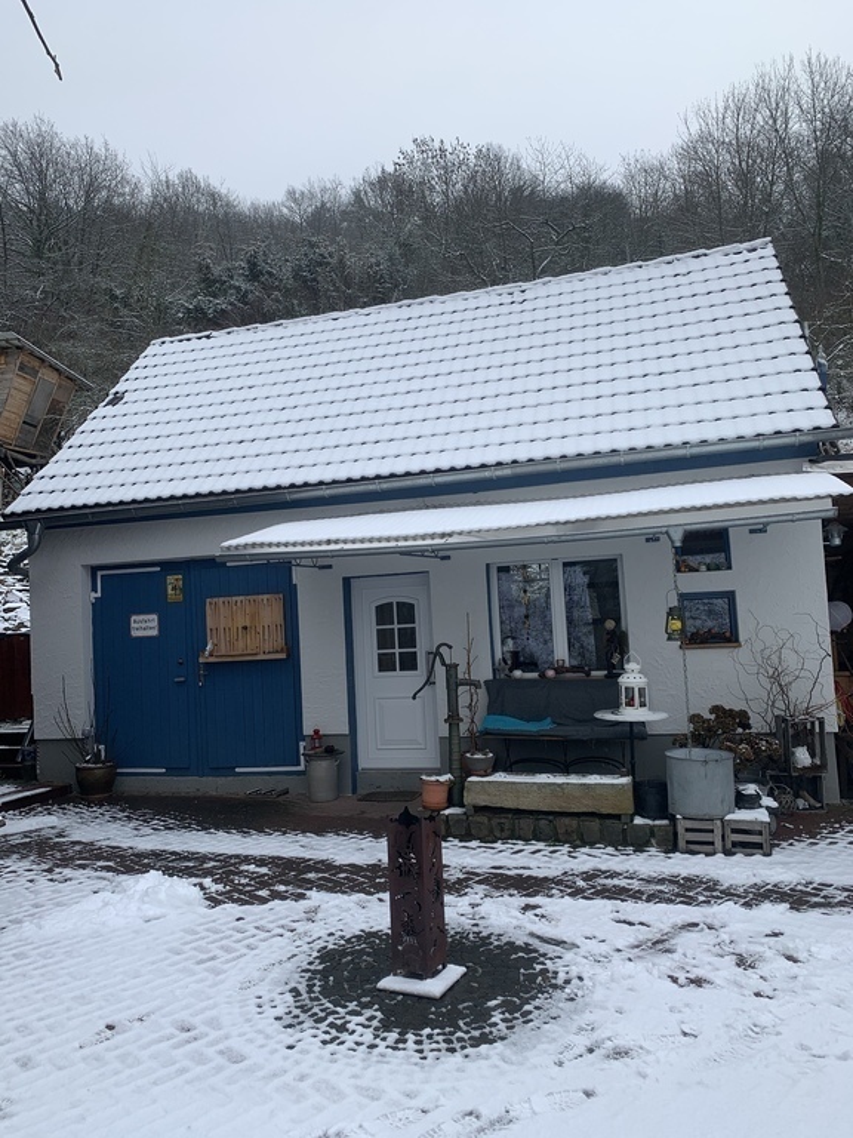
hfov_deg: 53.1
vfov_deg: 67.3
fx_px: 854
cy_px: 569
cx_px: 426
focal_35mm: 26
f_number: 1.8
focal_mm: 4.25
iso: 25
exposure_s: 1/1250
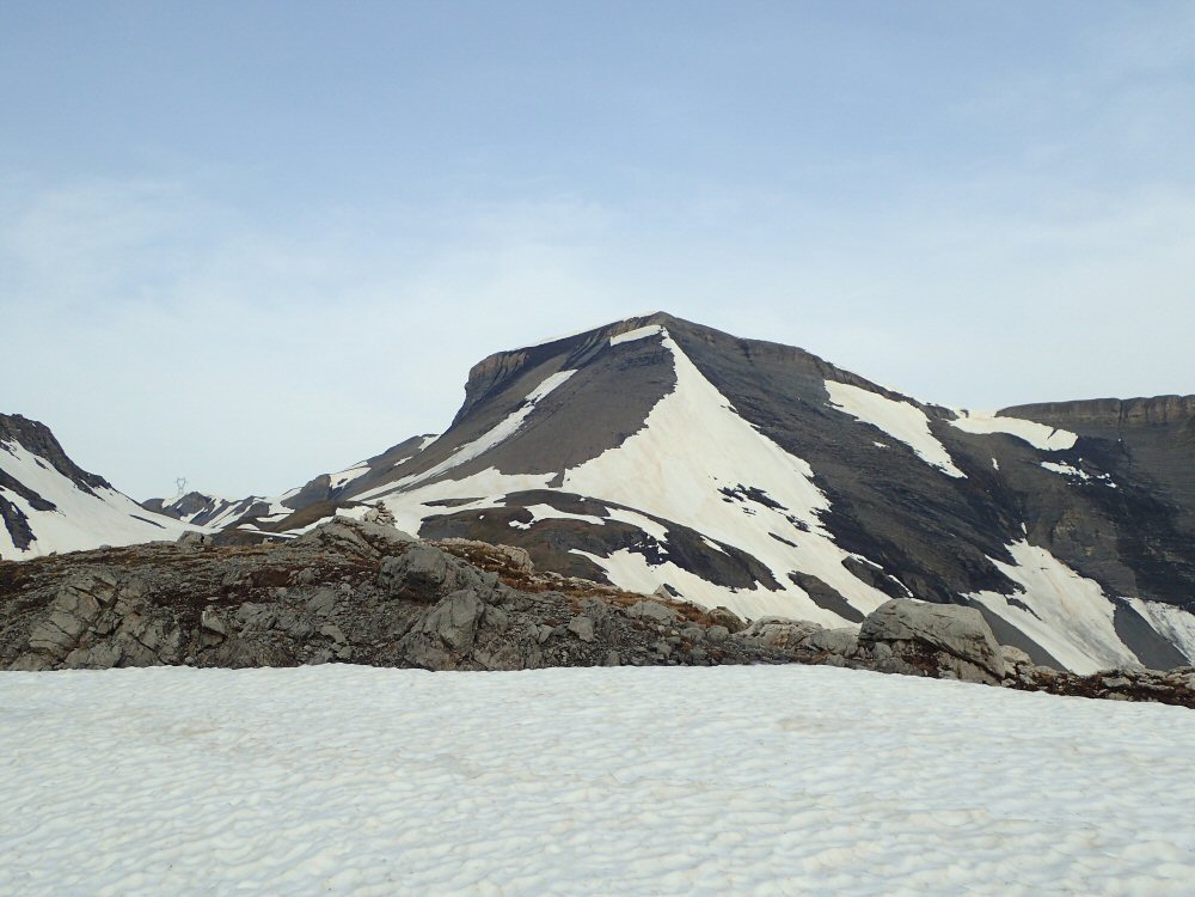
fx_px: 1208
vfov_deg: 40.7
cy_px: 448
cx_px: 598
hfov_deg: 52.6
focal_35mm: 35
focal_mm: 6.42
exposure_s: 1/800
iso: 100
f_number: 3.5
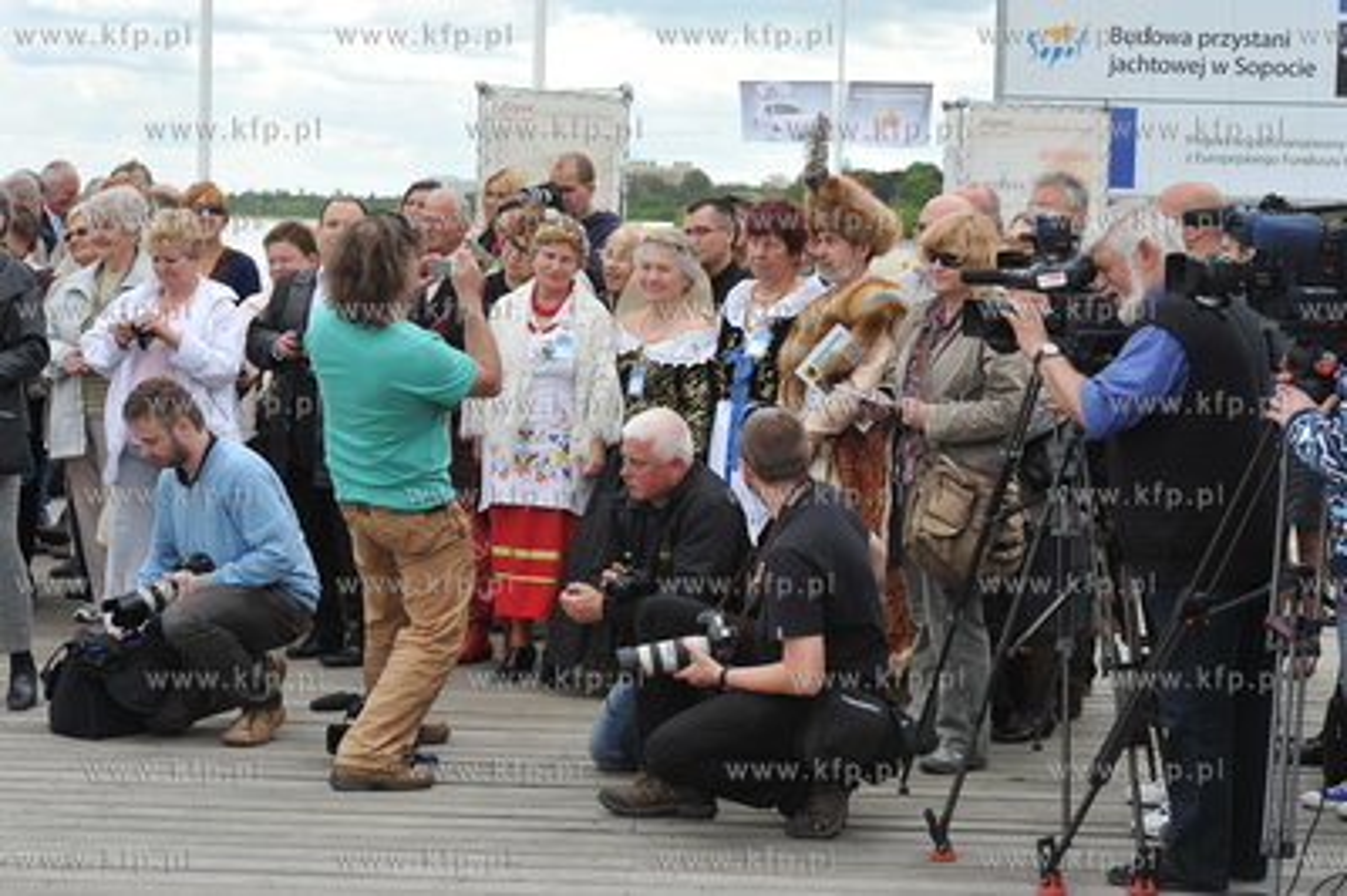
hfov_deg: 24.8
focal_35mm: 82
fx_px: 3066
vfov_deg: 16.6
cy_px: 448
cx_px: 674
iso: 400
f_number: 9
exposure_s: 1/320
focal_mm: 82
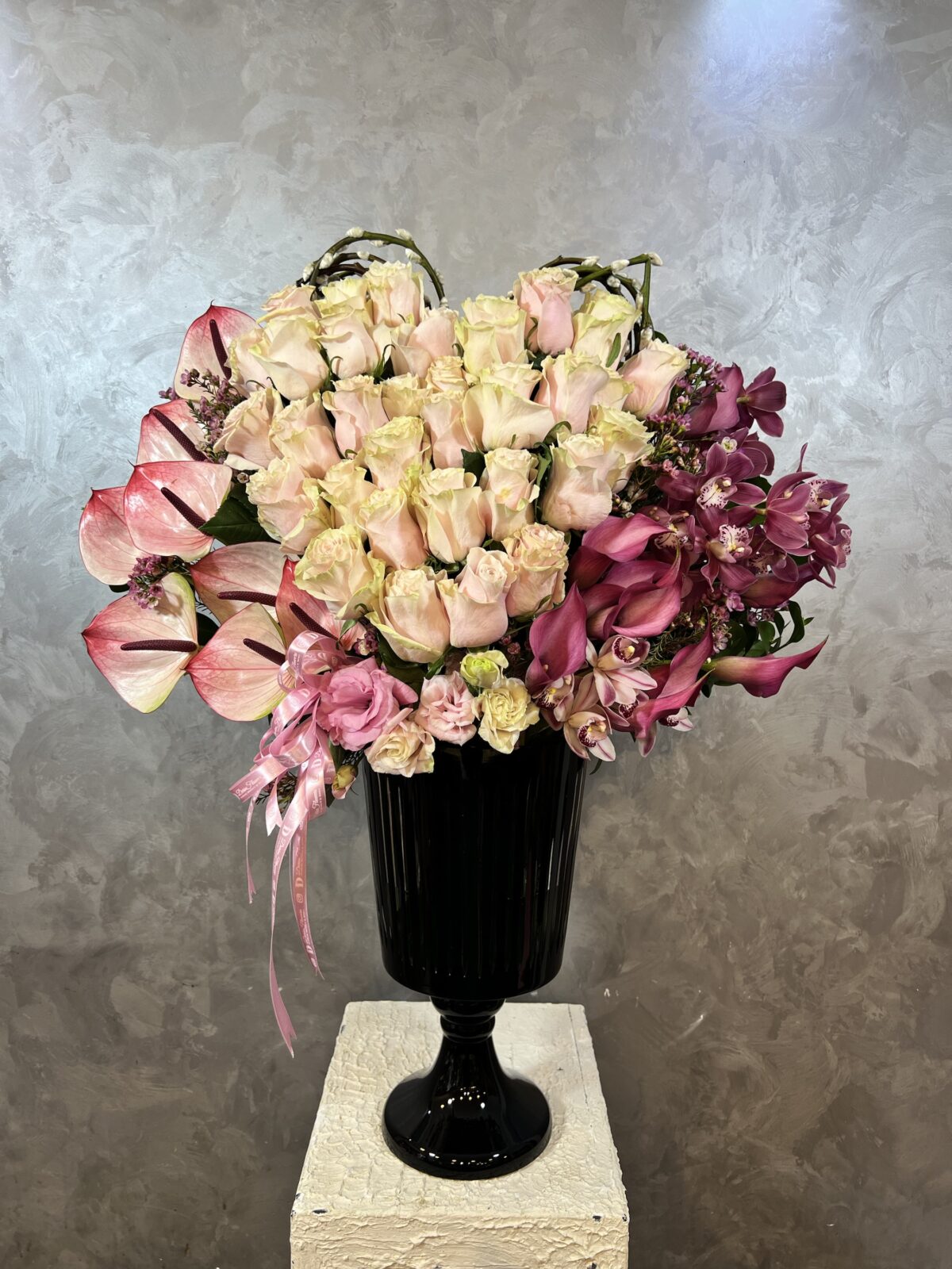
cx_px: 476
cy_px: 634
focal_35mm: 26
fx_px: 953
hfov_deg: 53.1
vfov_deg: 67.3
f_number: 1.5
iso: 32
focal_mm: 5.7
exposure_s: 1/110
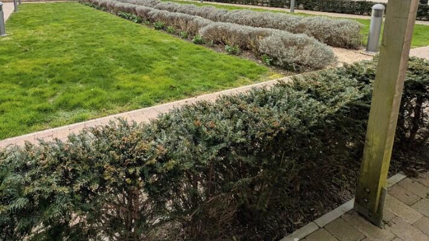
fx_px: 250
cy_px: 24
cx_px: 135
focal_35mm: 22
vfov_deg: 46.5
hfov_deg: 77.9
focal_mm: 1.83
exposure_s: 1/4184
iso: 31
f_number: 2.2
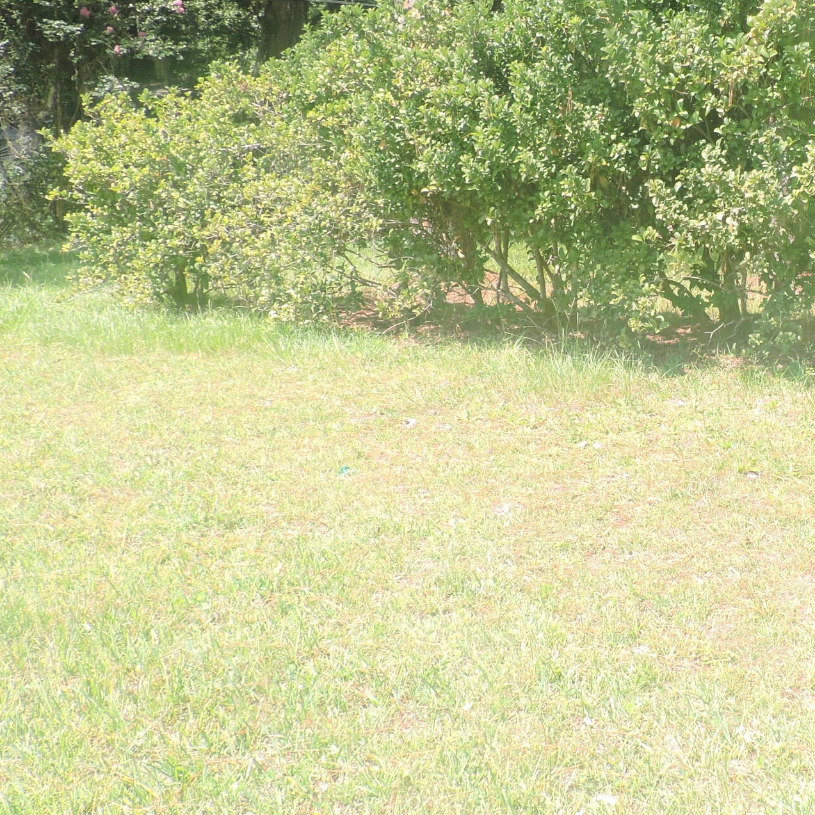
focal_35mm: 50
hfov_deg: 32.7
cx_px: 701
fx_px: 1332
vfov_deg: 33.9
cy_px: 325
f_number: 4.2
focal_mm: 4.3
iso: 100
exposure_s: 1/125
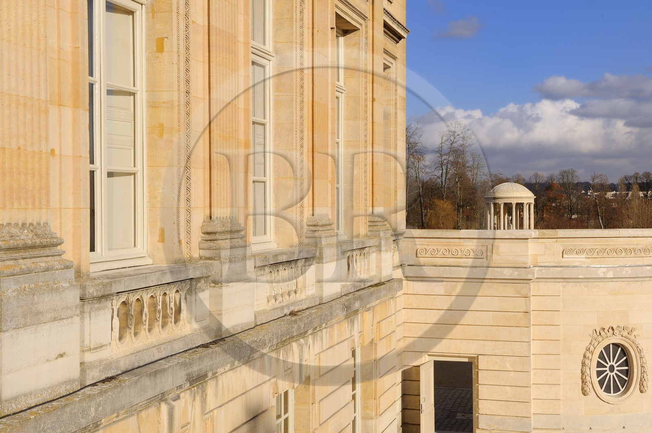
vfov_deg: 24.6
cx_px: 326
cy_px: 216
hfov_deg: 36.3
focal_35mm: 55
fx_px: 995
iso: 200
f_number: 16
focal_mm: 55
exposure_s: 1/160
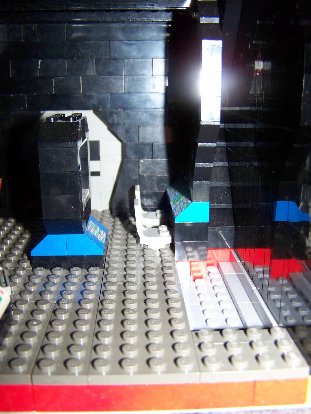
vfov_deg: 49.0
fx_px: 455
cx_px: 156
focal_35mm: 38
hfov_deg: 37.7
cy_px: 207
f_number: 2.8
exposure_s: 1/30
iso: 200
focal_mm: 6.3
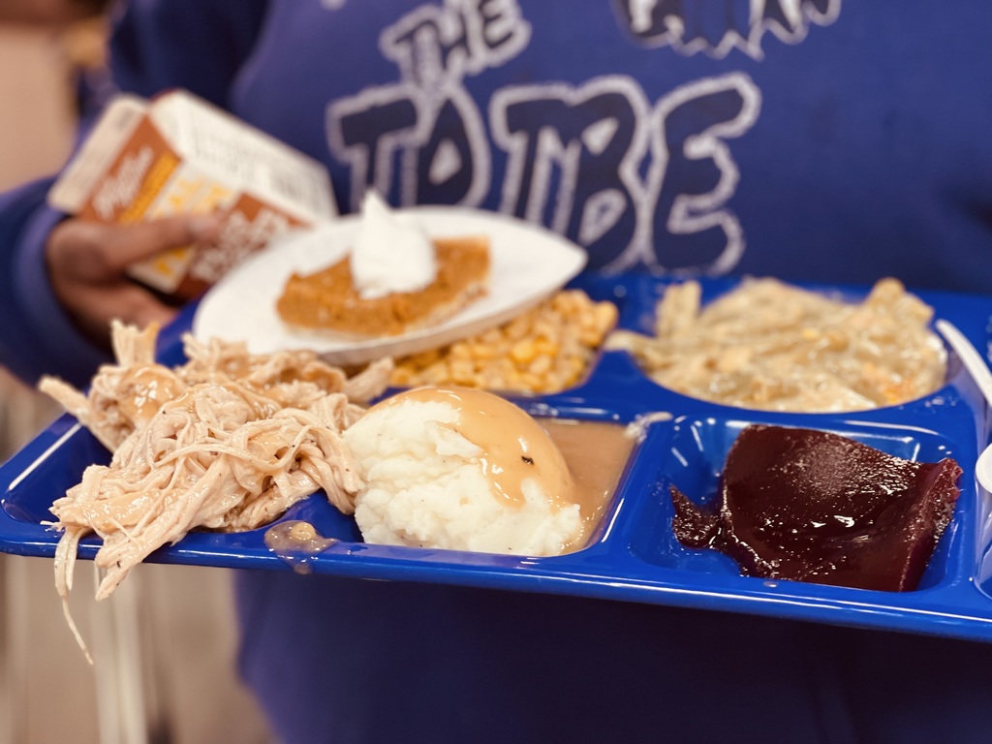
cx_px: 496
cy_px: 372
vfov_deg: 22.9
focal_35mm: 64
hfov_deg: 30.3
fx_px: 1834
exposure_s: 1/40
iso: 125
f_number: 2.2
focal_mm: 7.5
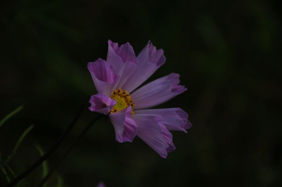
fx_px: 1232
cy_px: 94
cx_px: 141
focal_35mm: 158
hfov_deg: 13.1
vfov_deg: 8.7
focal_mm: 105
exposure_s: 1/640
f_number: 5.6
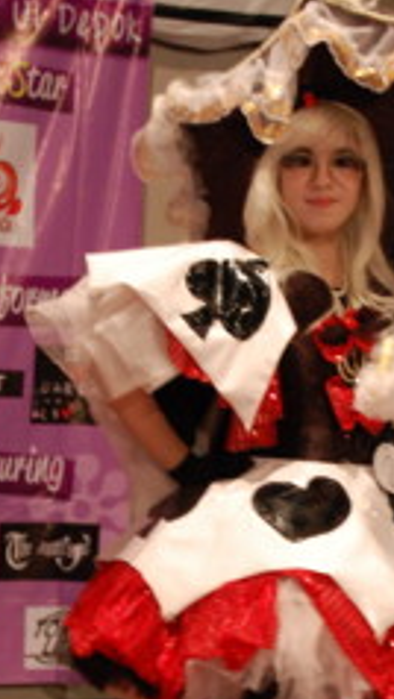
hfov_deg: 11.3
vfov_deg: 19.8
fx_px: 1986
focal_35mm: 107
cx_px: 298
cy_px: 535
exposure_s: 1/8
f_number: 5.3
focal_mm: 36
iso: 1100
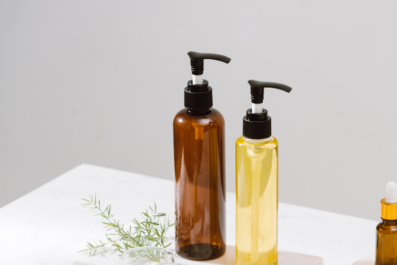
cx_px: 276
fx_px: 2339
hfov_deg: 9.7
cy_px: 191
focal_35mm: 212
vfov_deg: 6.5
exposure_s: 1/160
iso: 160
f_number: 8
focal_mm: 145
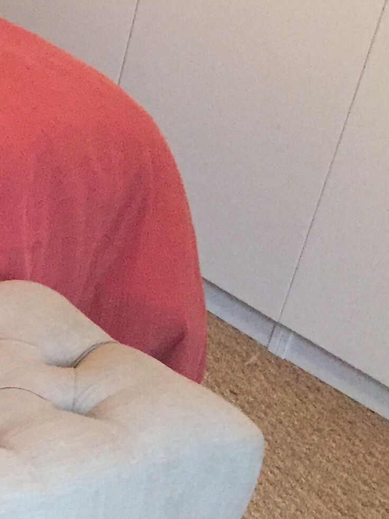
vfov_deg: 19.2
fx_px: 1453
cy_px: 605
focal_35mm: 97
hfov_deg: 13.4
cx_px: -358
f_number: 2.2
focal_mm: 4.15
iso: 250
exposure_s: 1/17
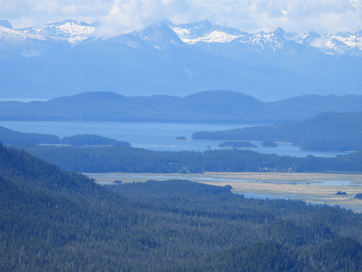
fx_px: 3137
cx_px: 181
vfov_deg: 5.0
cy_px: 136
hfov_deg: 6.6
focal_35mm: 300
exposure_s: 1/640
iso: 100
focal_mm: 53.5
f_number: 5
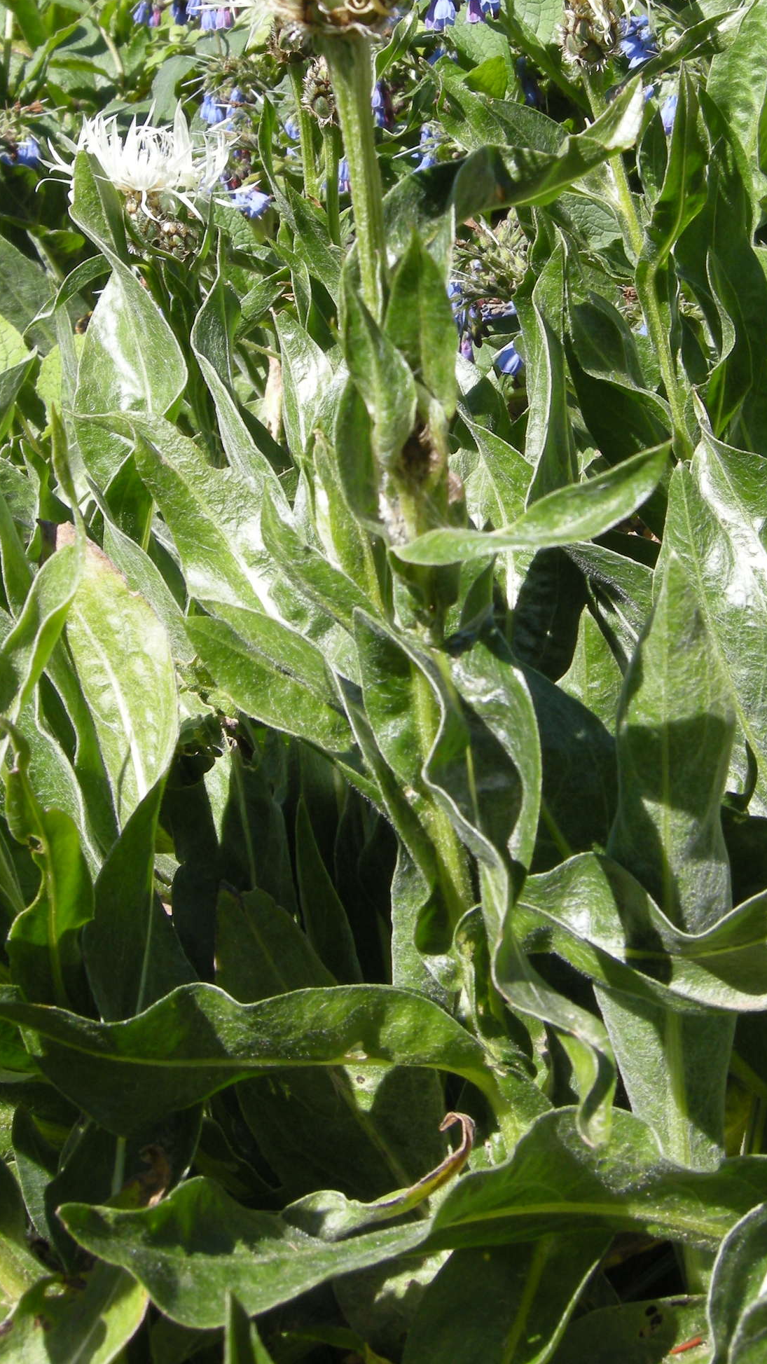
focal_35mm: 47
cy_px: 541
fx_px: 1700
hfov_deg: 25.2
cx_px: 564
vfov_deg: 43.5
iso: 64
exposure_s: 1/164
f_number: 4.8
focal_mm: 7.5
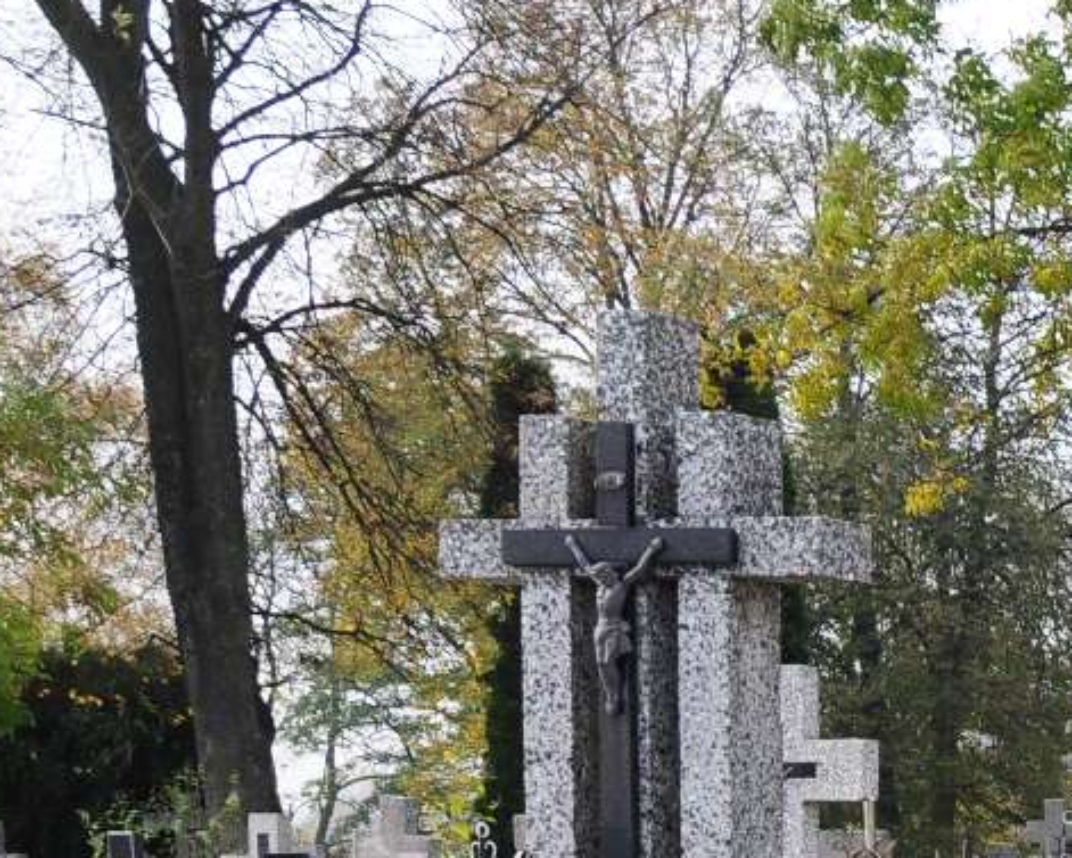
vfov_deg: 11.3
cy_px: 1459
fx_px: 4062
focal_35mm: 128
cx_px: 2010
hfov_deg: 13.3
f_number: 7.1
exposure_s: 1/640
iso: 500
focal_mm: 20
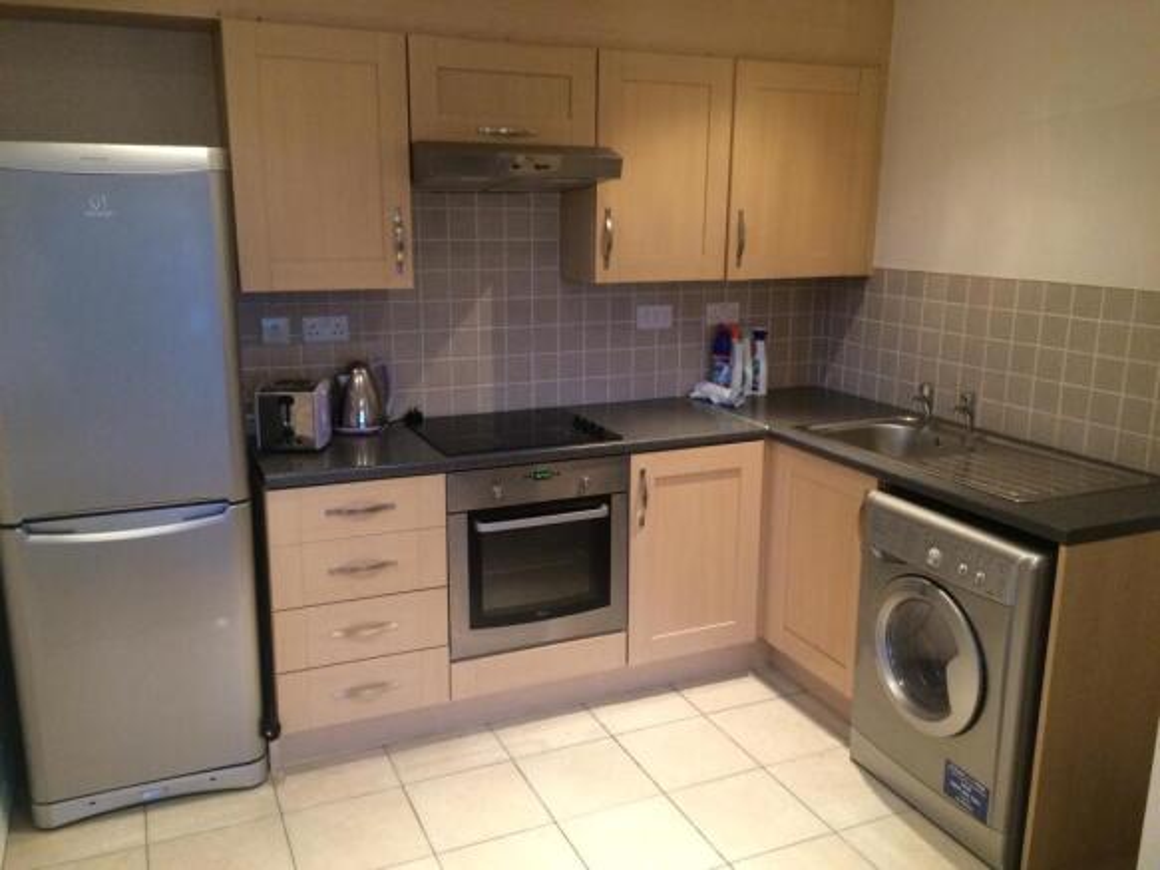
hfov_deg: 61.7
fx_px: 972
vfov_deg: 48.2
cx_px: 580
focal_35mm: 29
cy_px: 435
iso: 250
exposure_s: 1/33
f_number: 2.2
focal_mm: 4.15
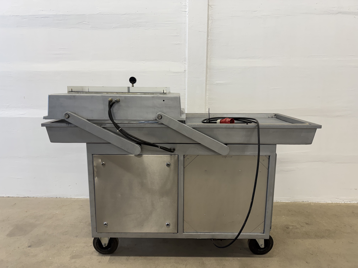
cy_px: 134
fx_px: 248
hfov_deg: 71.6
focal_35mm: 24
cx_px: 179
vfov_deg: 56.8
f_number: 1.78
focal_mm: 6.76
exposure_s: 1/100
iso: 125
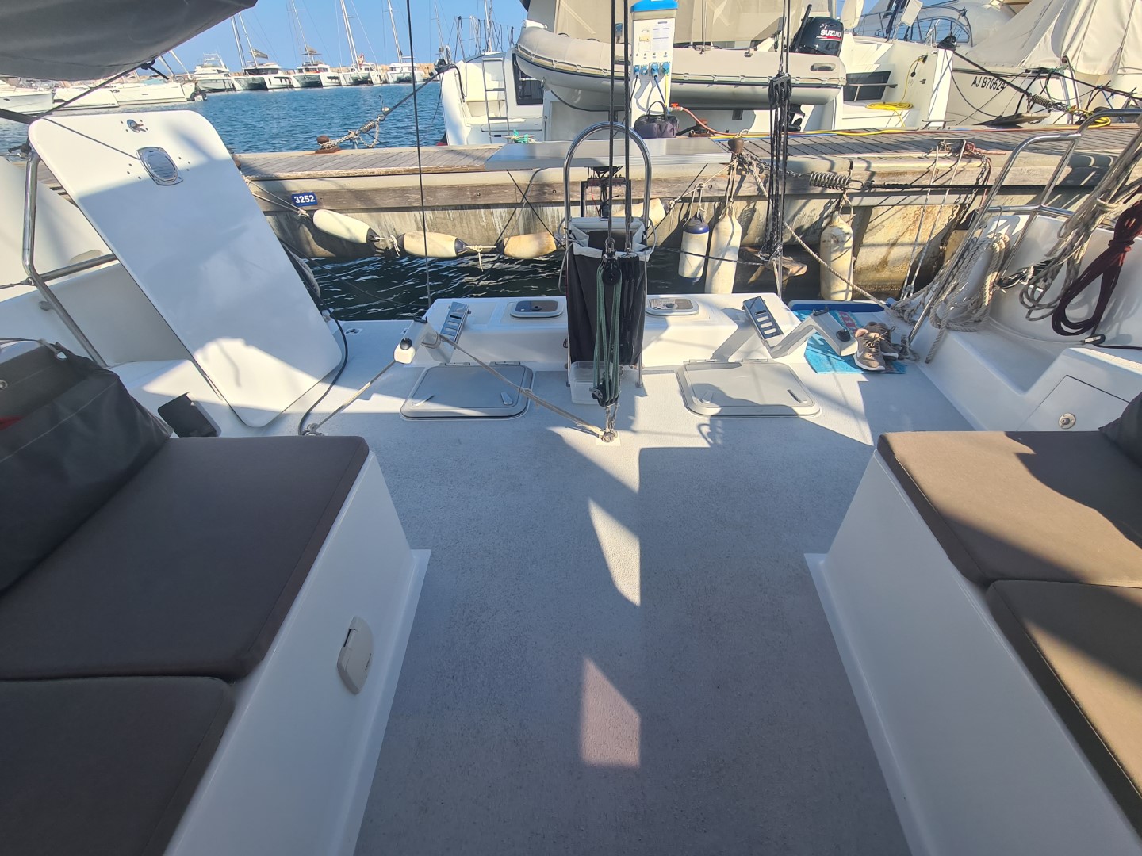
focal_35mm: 13
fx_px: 429
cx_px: 571
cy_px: 428
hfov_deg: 106.2
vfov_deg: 89.9
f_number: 2.2
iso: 50
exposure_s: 1/1196
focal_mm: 2.2
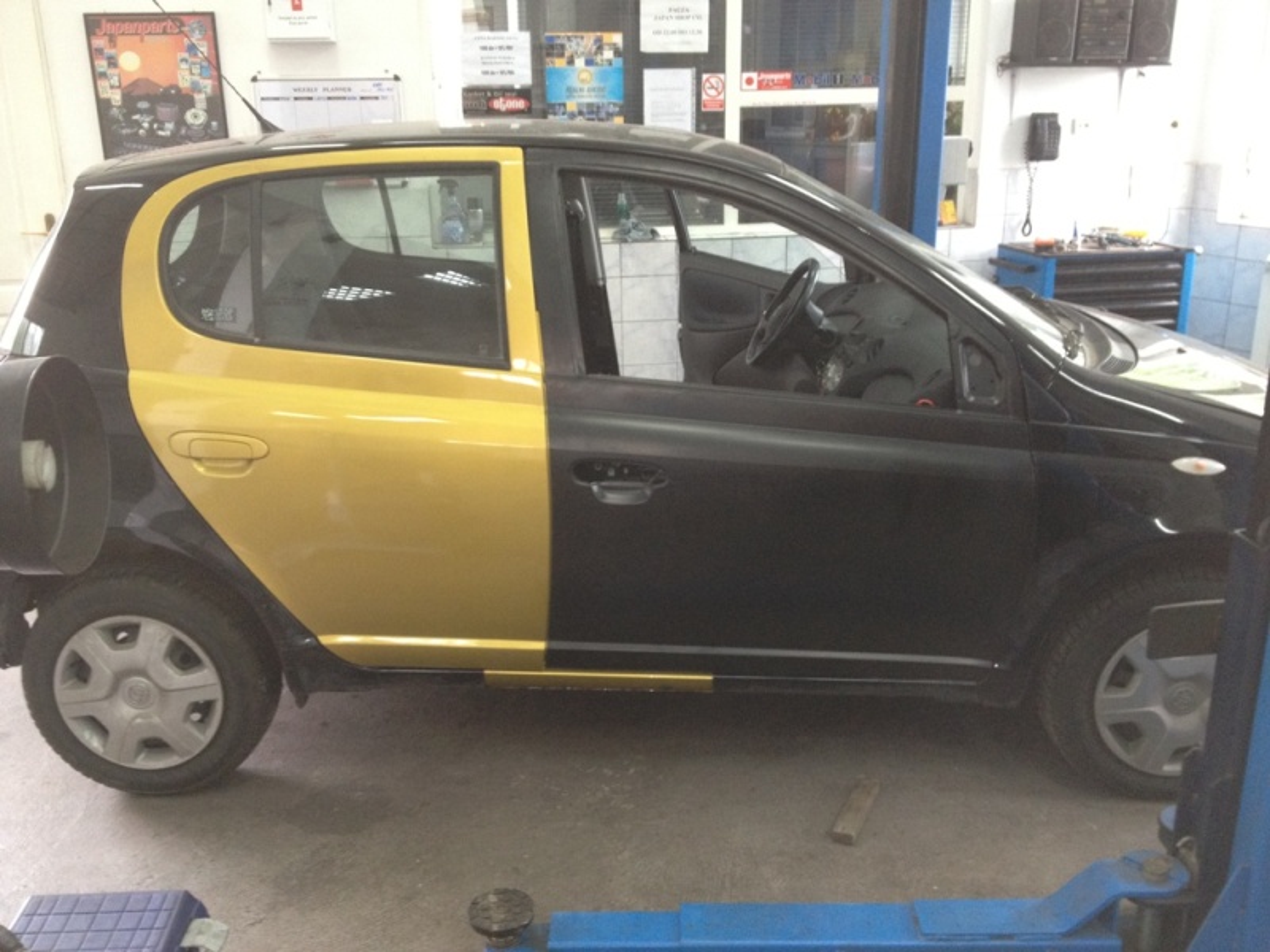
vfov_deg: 40.7
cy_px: 476
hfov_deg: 52.6
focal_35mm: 35
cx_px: 635
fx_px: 1284
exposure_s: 1/20
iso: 200
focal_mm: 4.28
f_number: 2.4
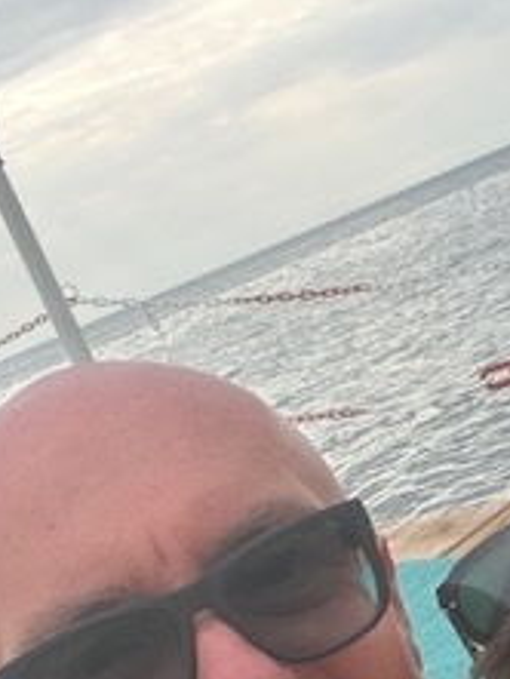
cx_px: 522
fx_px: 1707
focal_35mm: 87
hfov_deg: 16.6
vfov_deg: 22.3
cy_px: 485
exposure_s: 1/273
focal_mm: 2.71
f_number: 1.9
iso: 32
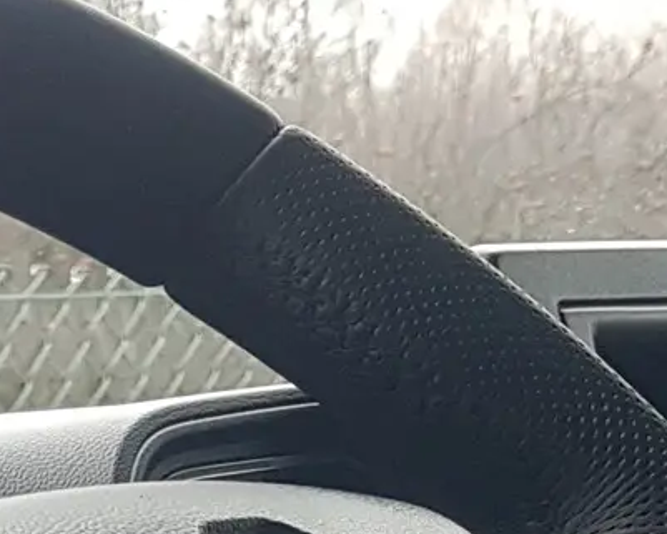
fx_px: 3021
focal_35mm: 153
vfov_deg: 9.0
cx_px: -483
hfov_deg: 11.8
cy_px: 1349
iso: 80
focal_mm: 4.2
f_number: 1.7
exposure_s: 1/50
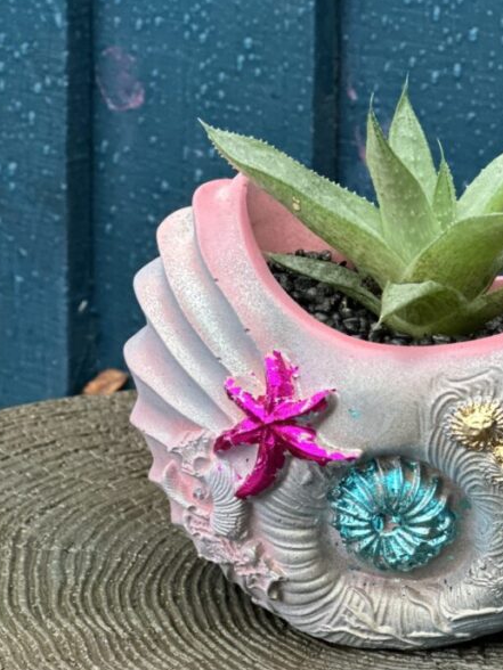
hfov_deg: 11.1
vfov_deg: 14.7
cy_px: 322
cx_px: 347
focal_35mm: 134
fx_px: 2596
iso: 320
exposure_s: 1/40
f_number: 2.8
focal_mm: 9
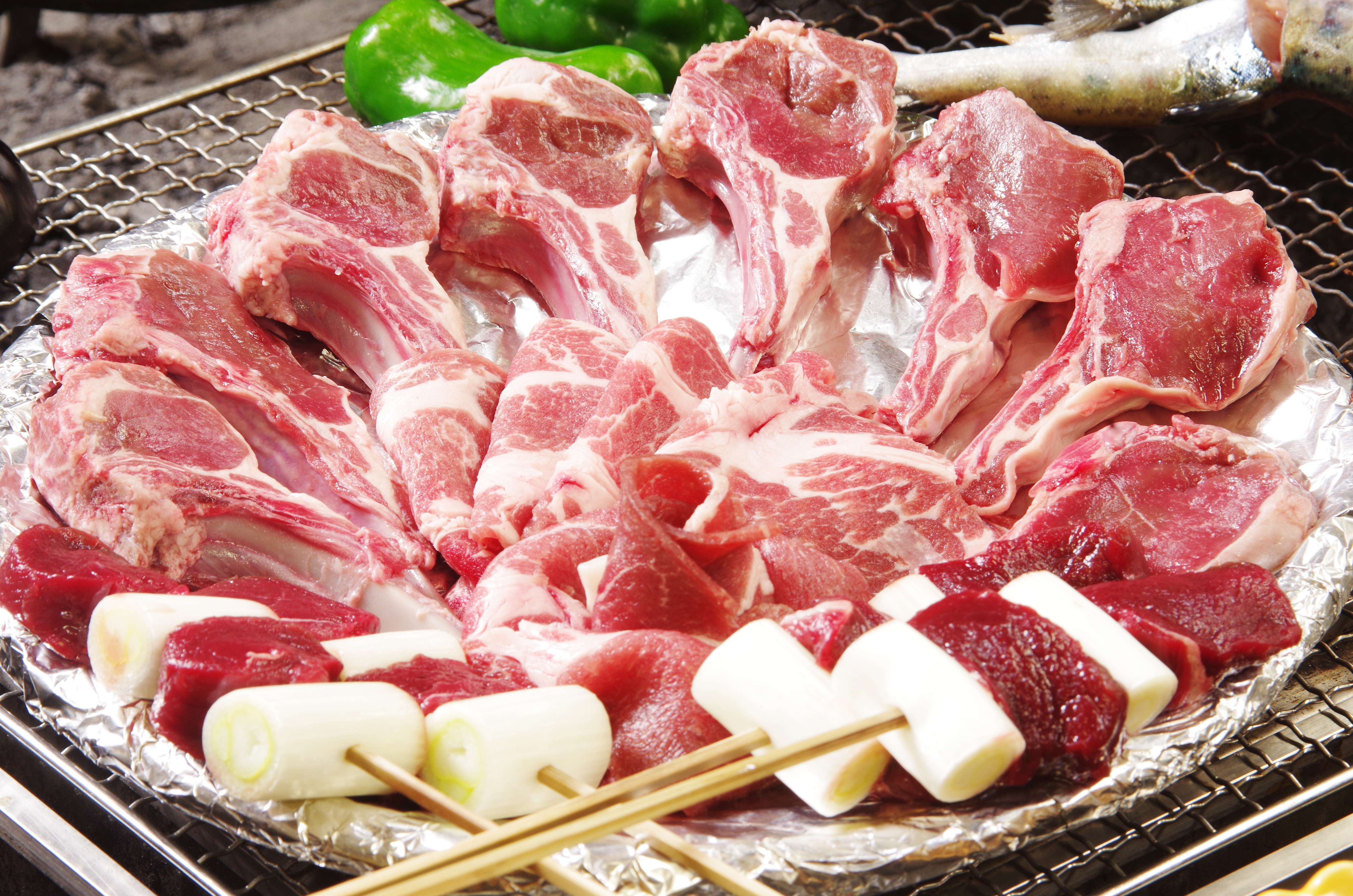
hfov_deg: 13.1
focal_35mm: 157
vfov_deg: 8.7
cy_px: 448
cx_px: 676
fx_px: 5888
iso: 200
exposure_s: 3
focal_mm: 105
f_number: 20
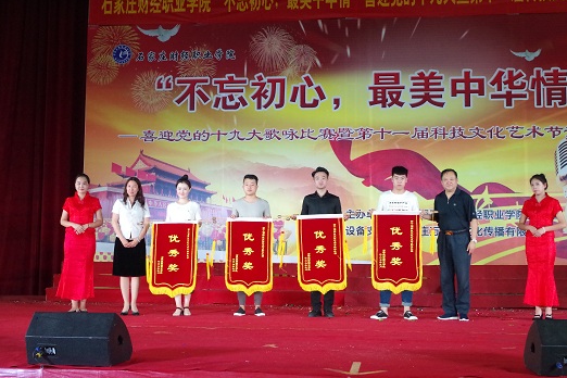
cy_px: 179
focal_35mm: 52
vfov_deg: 26.0
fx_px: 819
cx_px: 275
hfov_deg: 38.2
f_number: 8
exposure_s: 1/200
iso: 3200
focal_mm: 32.5
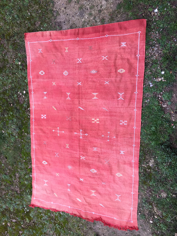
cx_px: 88
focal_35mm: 29
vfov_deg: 61.7
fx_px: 198
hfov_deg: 48.2
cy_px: 118
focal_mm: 4.15
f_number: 2.2
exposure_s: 1/50
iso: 40
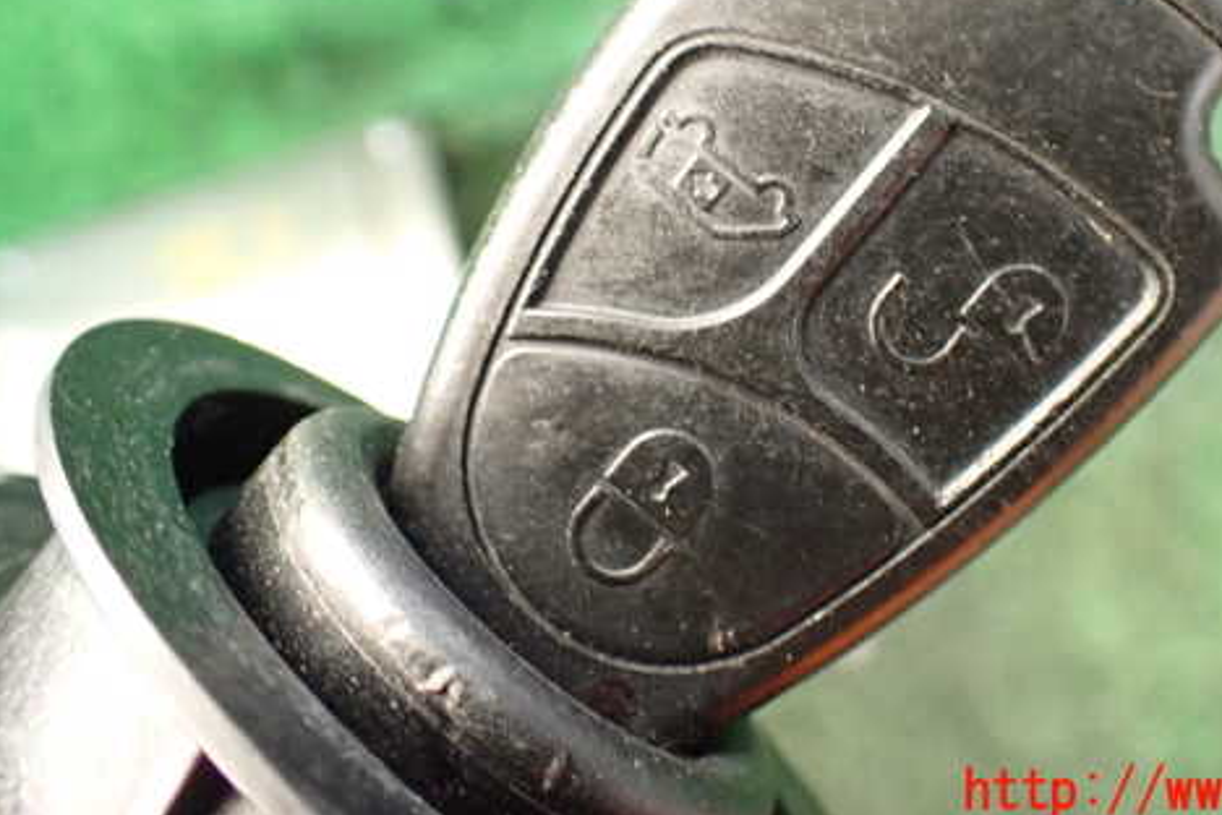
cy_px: 238
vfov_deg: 33.0
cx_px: 770
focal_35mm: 40
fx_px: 1358
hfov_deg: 48.0
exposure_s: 1/60
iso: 800
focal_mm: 5.4
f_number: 2.3
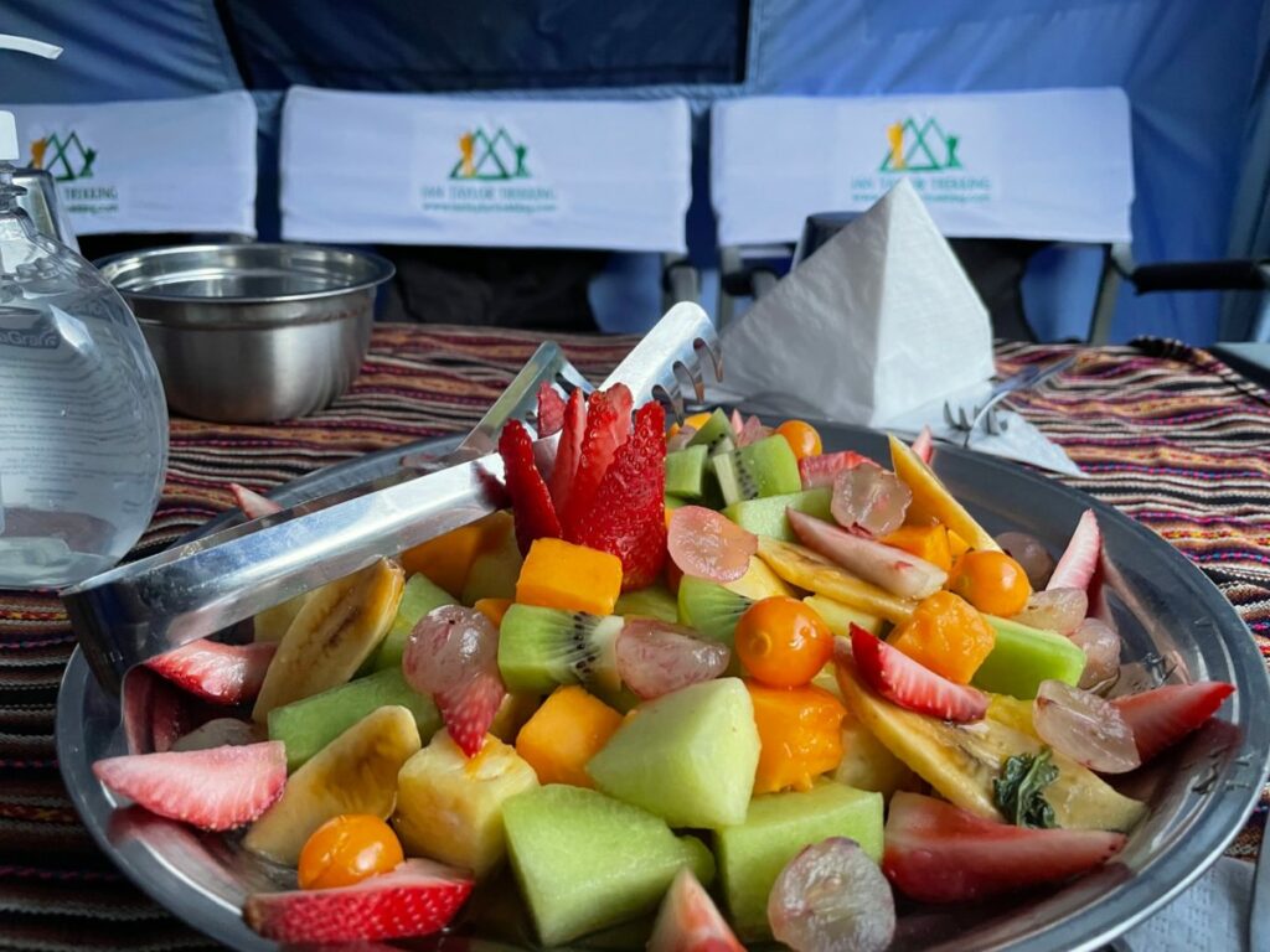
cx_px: 635
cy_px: 476
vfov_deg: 53.1
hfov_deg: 67.3
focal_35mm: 26
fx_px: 954
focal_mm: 4.2
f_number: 1.6
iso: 500
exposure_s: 1/57
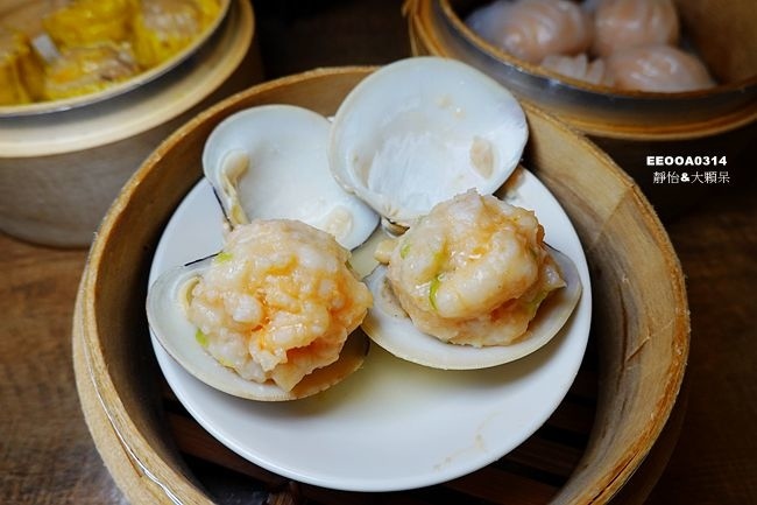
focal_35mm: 24
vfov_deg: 53.1
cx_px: 378
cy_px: 252
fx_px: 505
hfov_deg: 73.8
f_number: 2.8
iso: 125
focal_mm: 9
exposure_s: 1/100
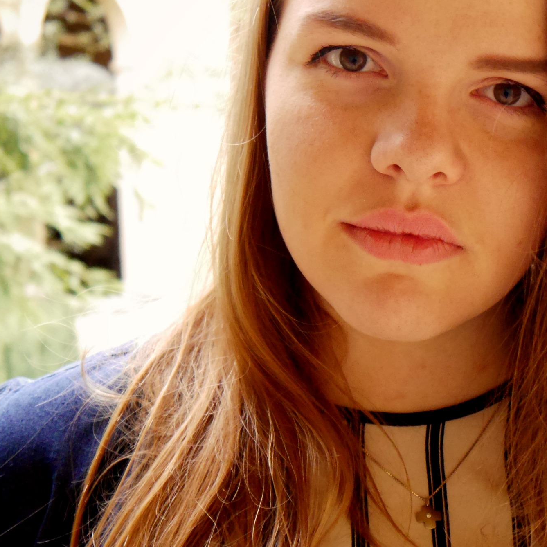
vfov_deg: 19.1
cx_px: 485
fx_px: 1627
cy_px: 295
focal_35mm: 91
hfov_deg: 18.8
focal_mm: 22
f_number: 4.4
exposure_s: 1/60
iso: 2000
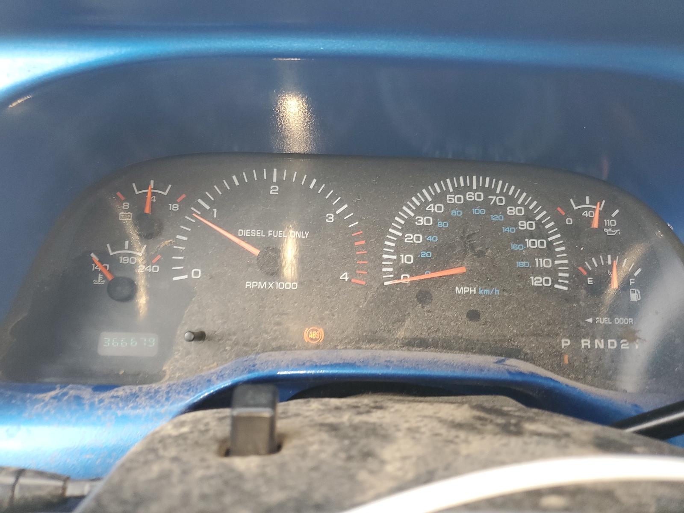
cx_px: 342
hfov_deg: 67.3
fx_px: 514
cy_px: 256
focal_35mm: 26
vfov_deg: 53.1
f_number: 1.5
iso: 86
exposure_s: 1/120
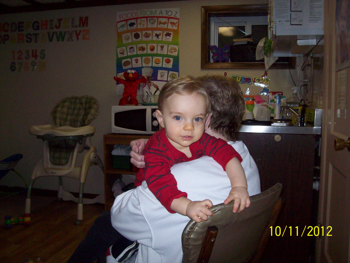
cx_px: 175
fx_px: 364
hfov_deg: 51.4
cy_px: 132
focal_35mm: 36
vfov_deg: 39.7
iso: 200
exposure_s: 1/64
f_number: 2.7
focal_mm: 6
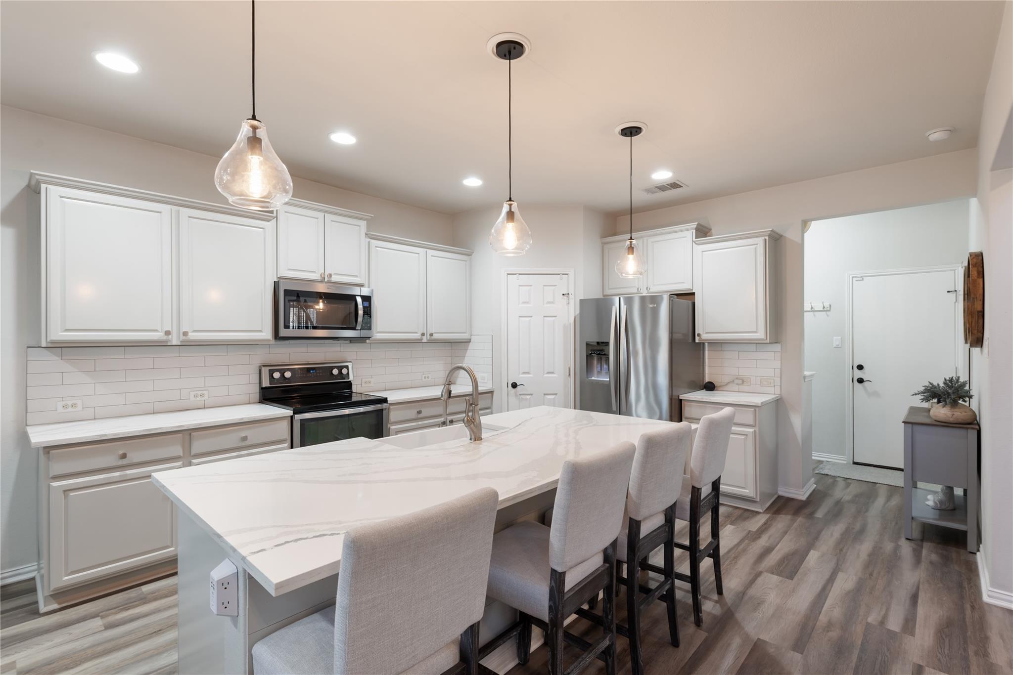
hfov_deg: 93.3
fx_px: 478
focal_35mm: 17
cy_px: 338
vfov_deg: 70.5
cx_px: 506
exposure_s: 1/2
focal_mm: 17
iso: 400
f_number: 8
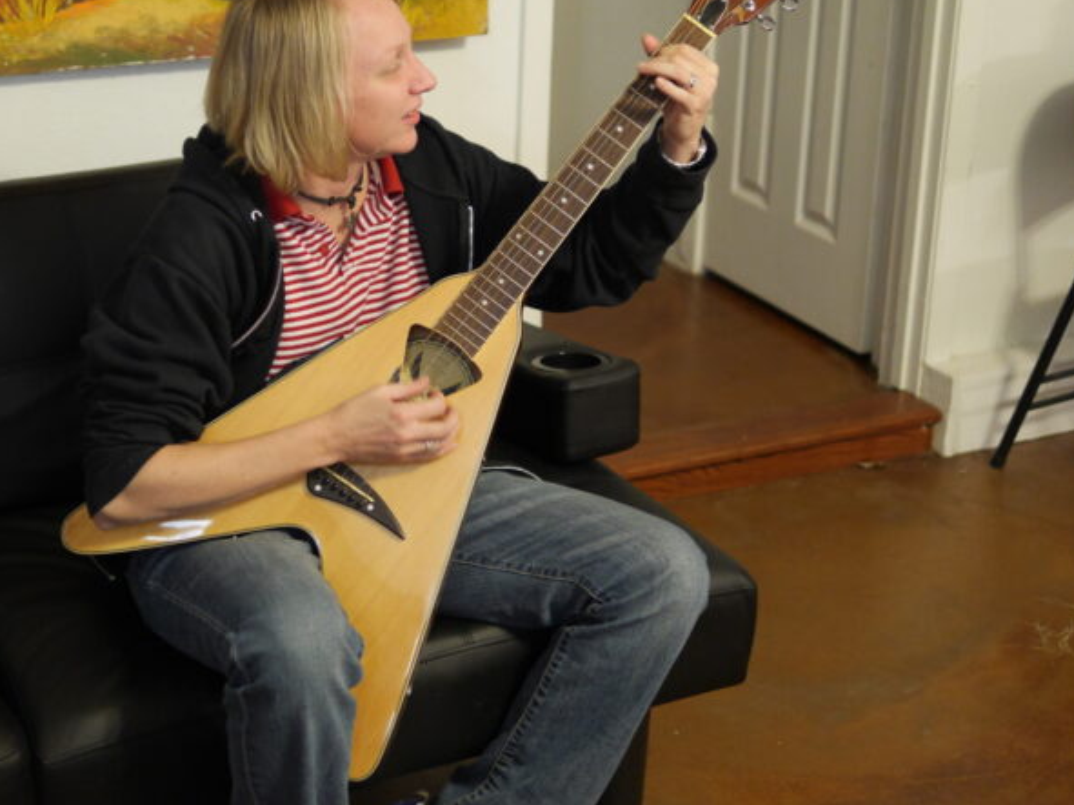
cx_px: 458
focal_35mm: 65
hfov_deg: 29.8
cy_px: 298
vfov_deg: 22.5
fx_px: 2016
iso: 1250
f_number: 1.4
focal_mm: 25
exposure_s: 1/125
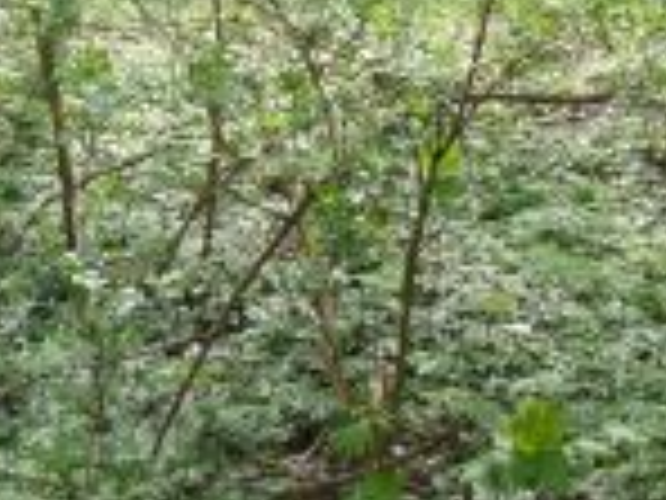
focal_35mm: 104
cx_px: 194
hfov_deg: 18.8
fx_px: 2001
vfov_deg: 13.2
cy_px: -302
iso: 100
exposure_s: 1/160
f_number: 4
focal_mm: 5.2
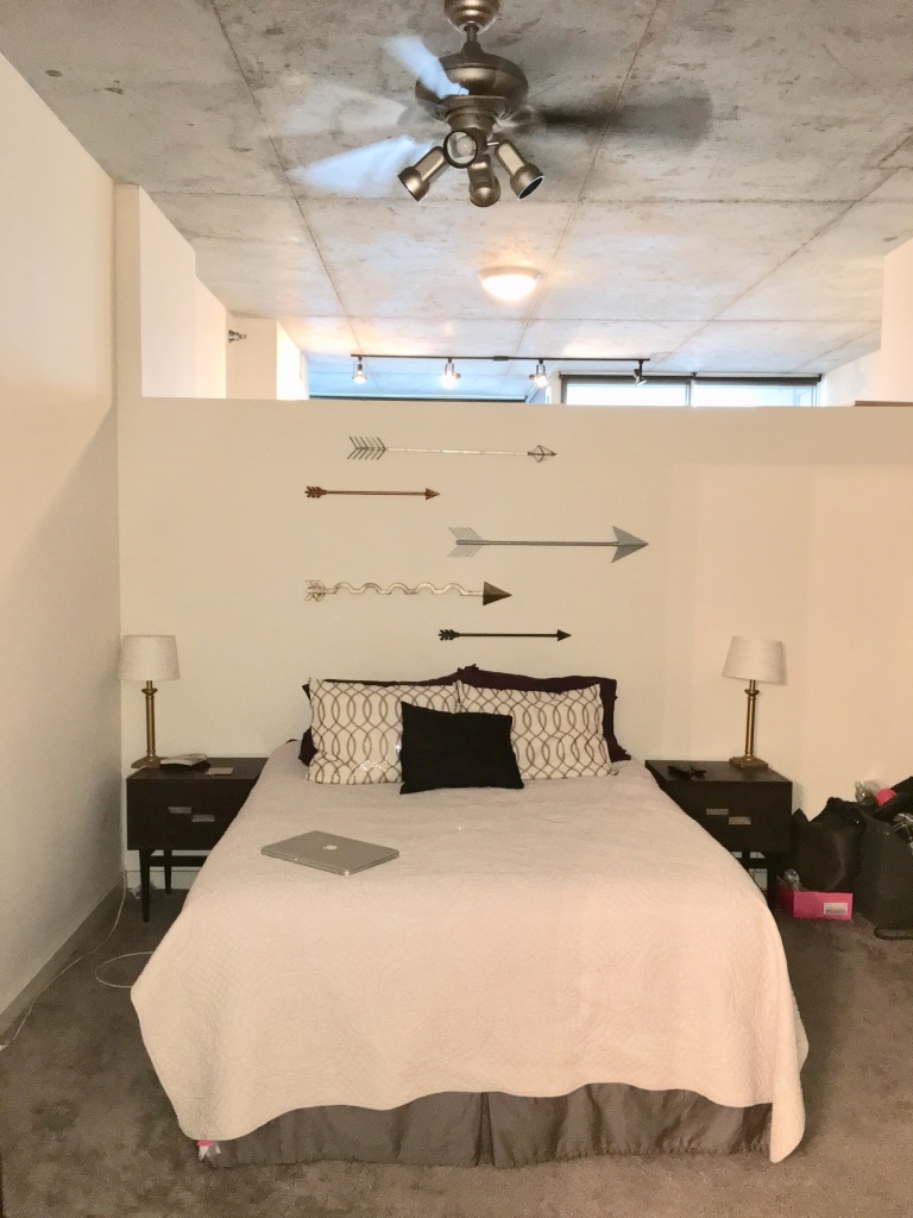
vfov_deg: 61.7
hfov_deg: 48.2
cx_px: 456
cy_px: 609
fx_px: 1020
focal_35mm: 29
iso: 160
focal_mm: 4.15
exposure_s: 1/16
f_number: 2.2
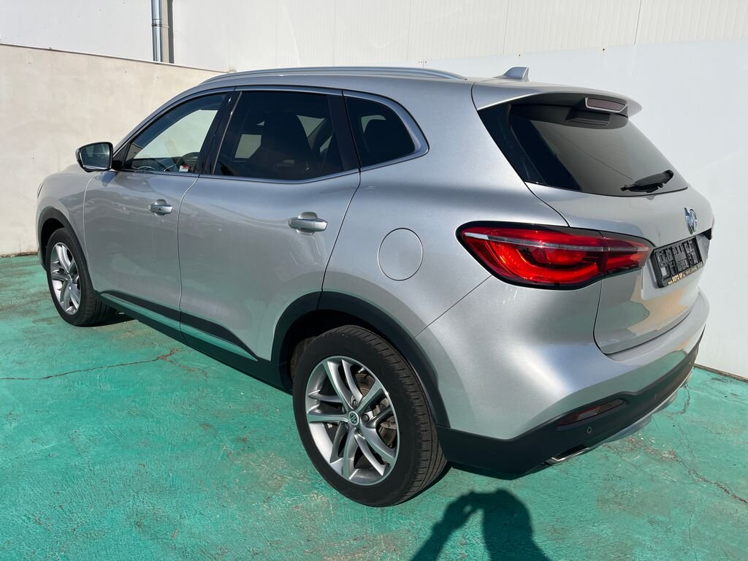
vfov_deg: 53.1
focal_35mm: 26
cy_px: 280
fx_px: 562
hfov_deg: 67.3
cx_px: 374
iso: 50
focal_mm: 5.1
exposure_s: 1/6173
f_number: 1.6
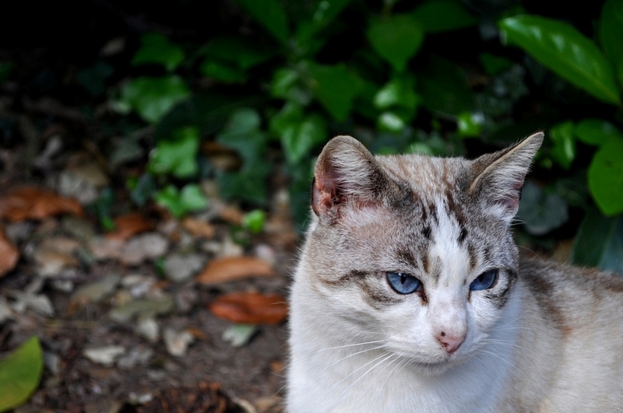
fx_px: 1426
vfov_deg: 16.5
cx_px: 312
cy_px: 206
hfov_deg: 24.7
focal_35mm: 82
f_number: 5.6
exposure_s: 1/320
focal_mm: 55
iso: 200
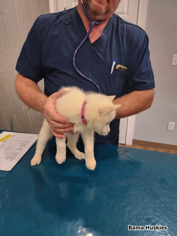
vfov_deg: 73.9
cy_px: 118
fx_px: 157
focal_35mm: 23
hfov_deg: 58.9
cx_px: 88
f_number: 1.8
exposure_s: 1/120
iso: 400
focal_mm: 6.4
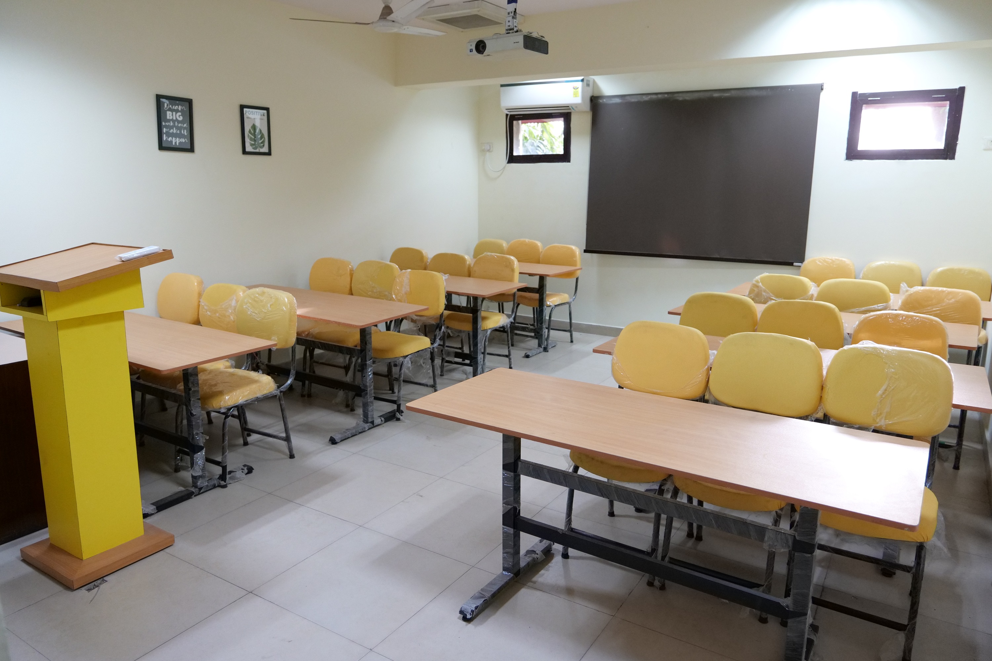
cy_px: 330
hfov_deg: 73.7
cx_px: 496
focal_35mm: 24
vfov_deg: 53.1
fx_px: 661
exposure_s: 1/160
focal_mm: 24
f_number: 4
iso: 5000
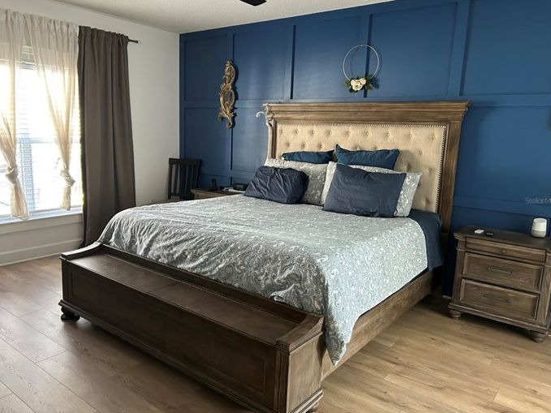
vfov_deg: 51.3
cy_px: 200
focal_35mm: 27
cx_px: 273
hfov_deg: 65.3
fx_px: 430
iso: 400
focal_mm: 5.7
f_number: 1.5
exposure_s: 1/60
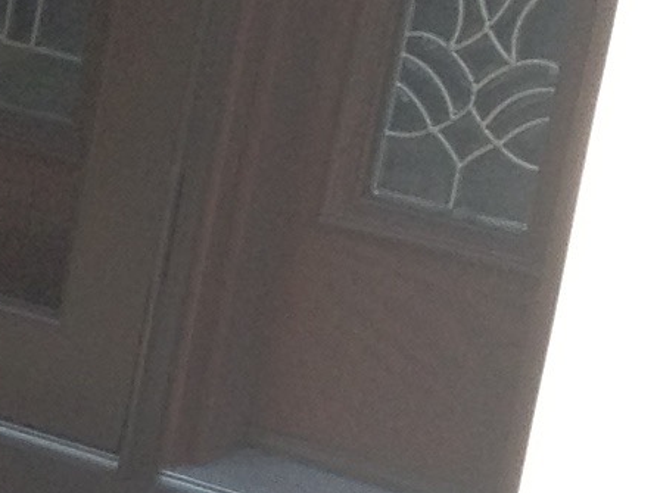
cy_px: 871
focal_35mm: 256
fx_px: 4861
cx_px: -1554
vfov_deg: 5.7
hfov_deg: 6.7
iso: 50
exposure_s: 1/407
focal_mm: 4.28
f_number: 2.4
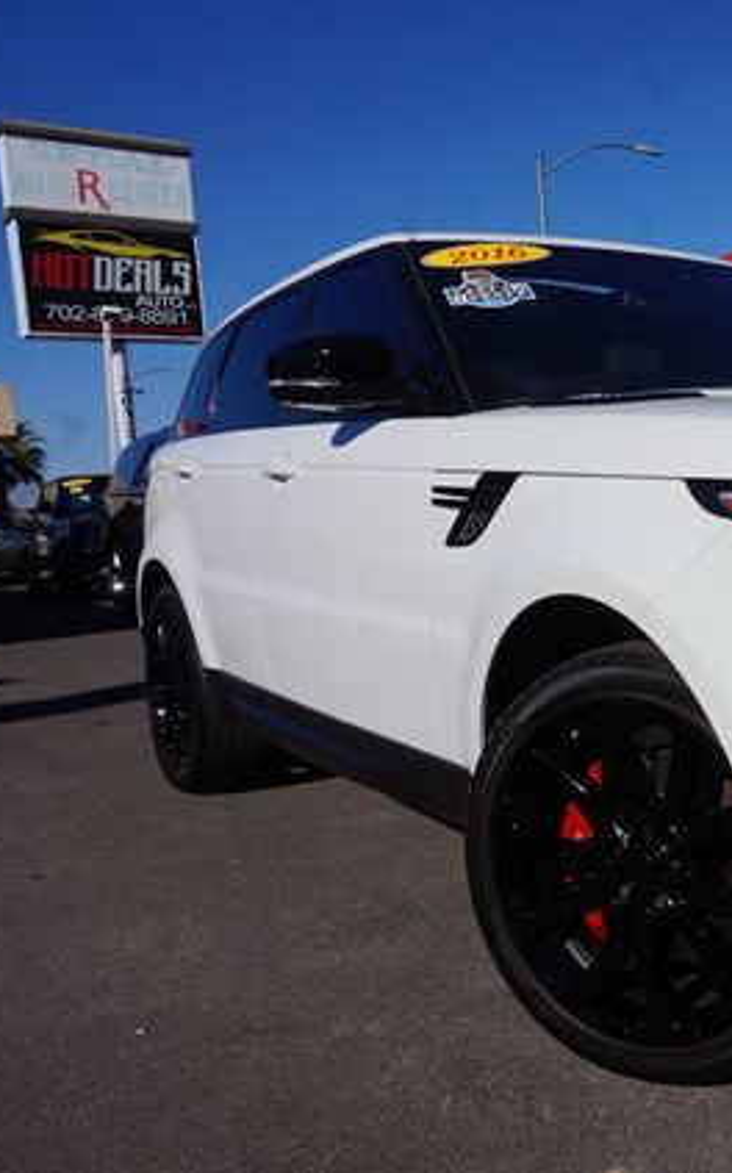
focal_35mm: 37
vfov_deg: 52.8
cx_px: 846
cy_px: 585
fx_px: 1182
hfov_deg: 30.1
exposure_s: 1/250
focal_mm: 16
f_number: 14
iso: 100
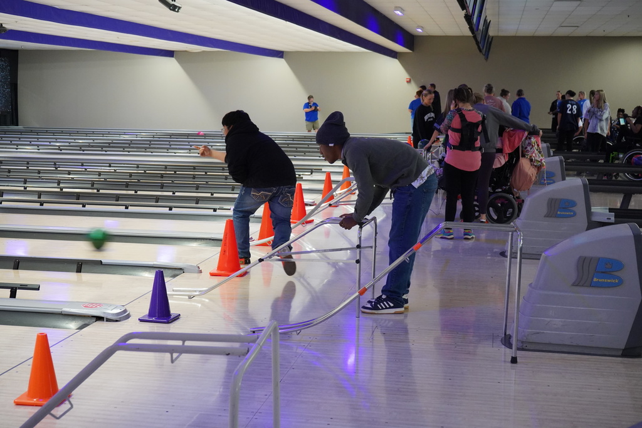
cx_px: 321
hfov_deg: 38.2
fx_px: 927
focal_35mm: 52
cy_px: 214
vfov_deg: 26.0
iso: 6400
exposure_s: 1/60
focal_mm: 52
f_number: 7.1
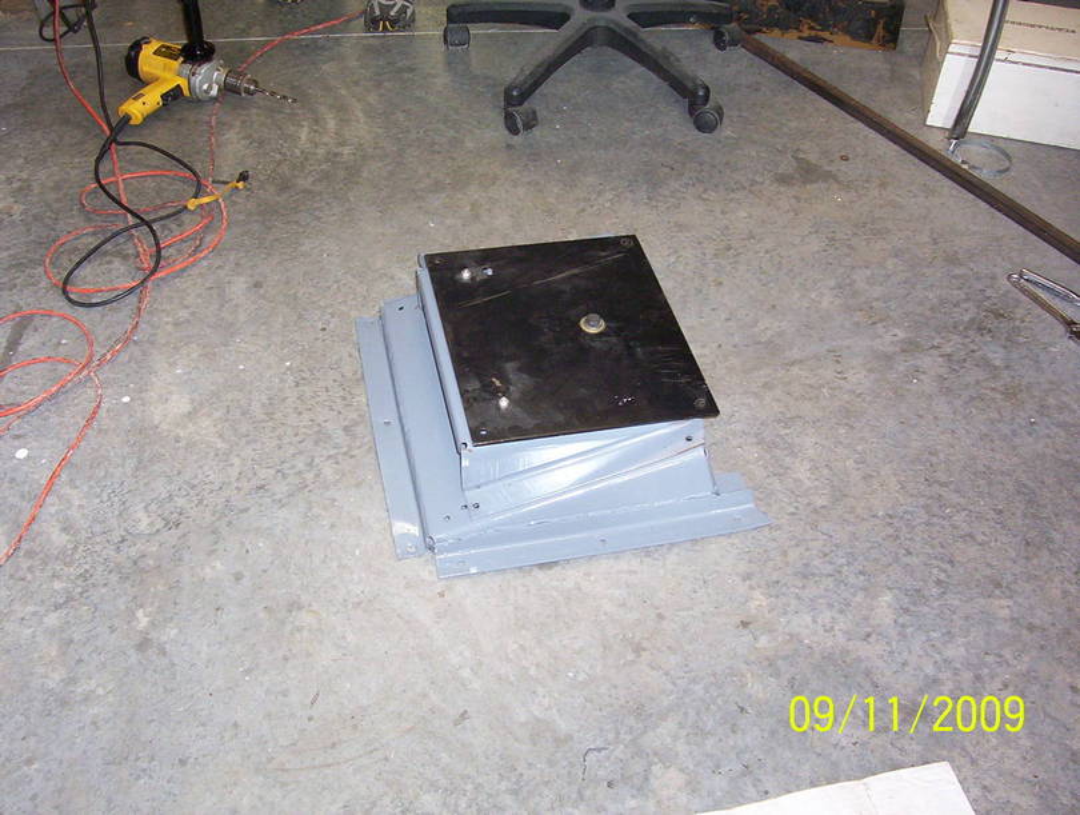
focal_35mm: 43
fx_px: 1344
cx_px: 540
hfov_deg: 43.8
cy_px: 408
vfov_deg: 33.7
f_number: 2.73
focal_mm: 5.77
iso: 140
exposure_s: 1/60
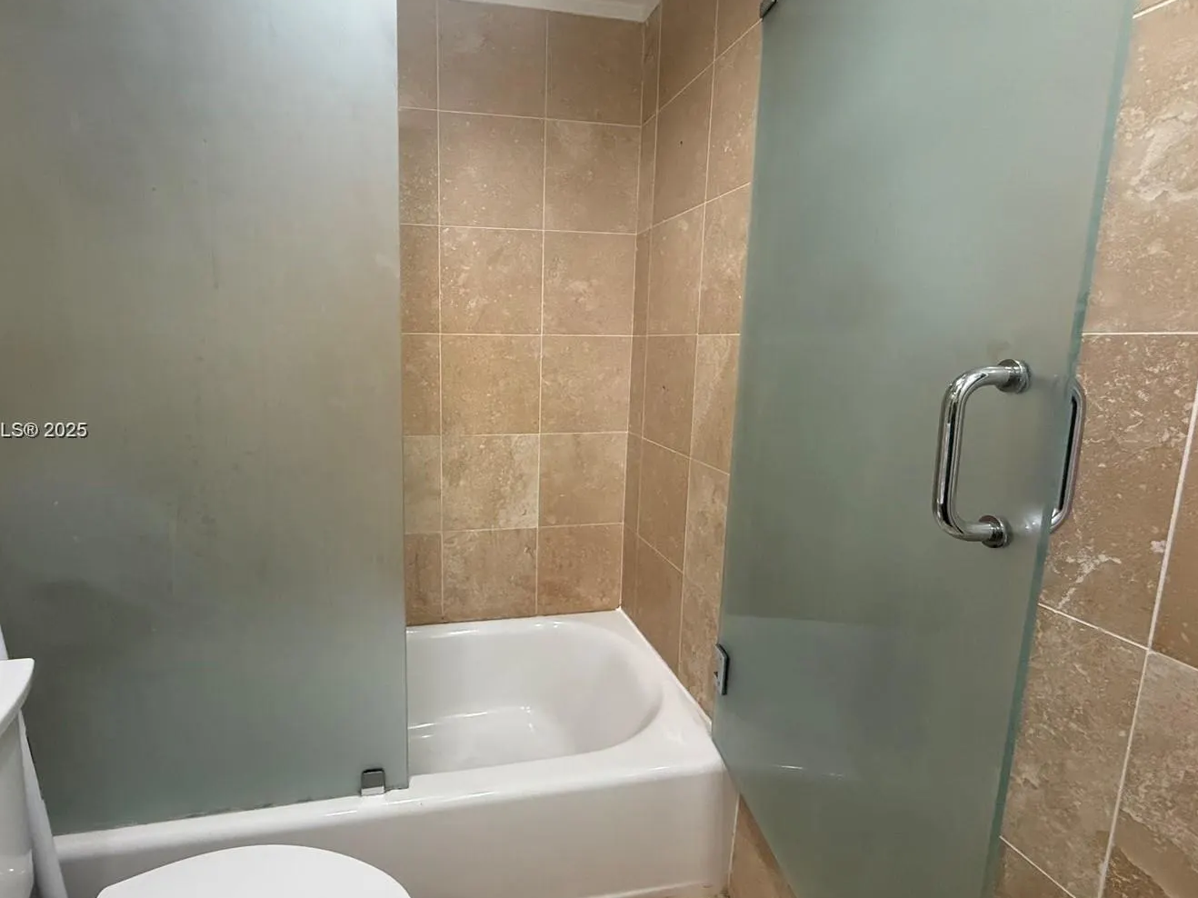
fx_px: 588
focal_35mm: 17
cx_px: 524
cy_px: 432
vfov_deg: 74.7
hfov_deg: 90.6
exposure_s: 1/120
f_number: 2.2
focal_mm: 2.22
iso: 320
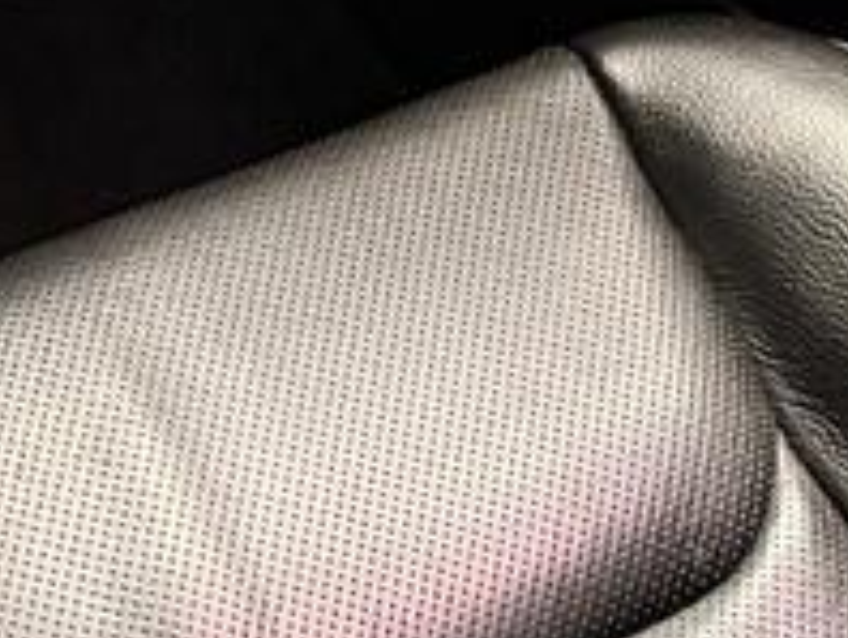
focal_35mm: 155
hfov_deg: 12.7
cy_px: -223
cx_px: 296
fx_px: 3802
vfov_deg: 9.4
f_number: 1.78
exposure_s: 1/40
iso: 800
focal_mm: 6.76
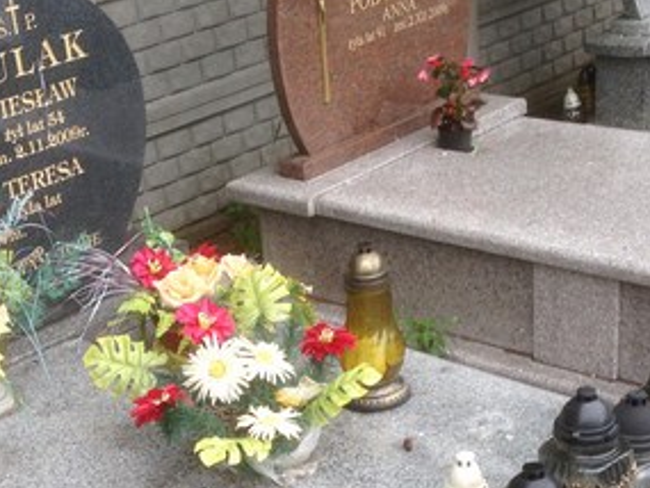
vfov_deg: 19.6
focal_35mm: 74
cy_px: 417
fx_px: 1390
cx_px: 253
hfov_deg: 26.3
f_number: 2.4
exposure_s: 1/291
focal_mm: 4.12
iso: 50
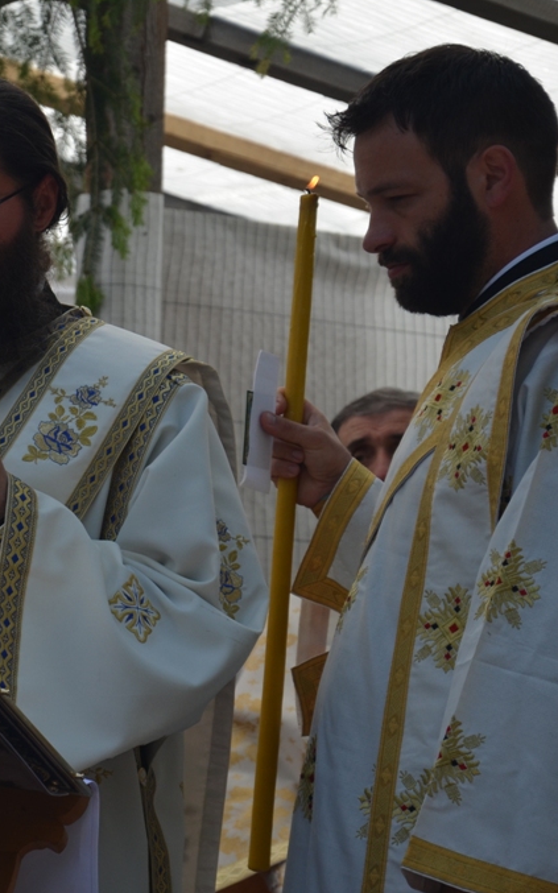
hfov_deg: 7.1
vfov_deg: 11.5
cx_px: -54
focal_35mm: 183
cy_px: 408
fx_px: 4454
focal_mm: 70
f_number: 5.6
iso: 220
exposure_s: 1/500
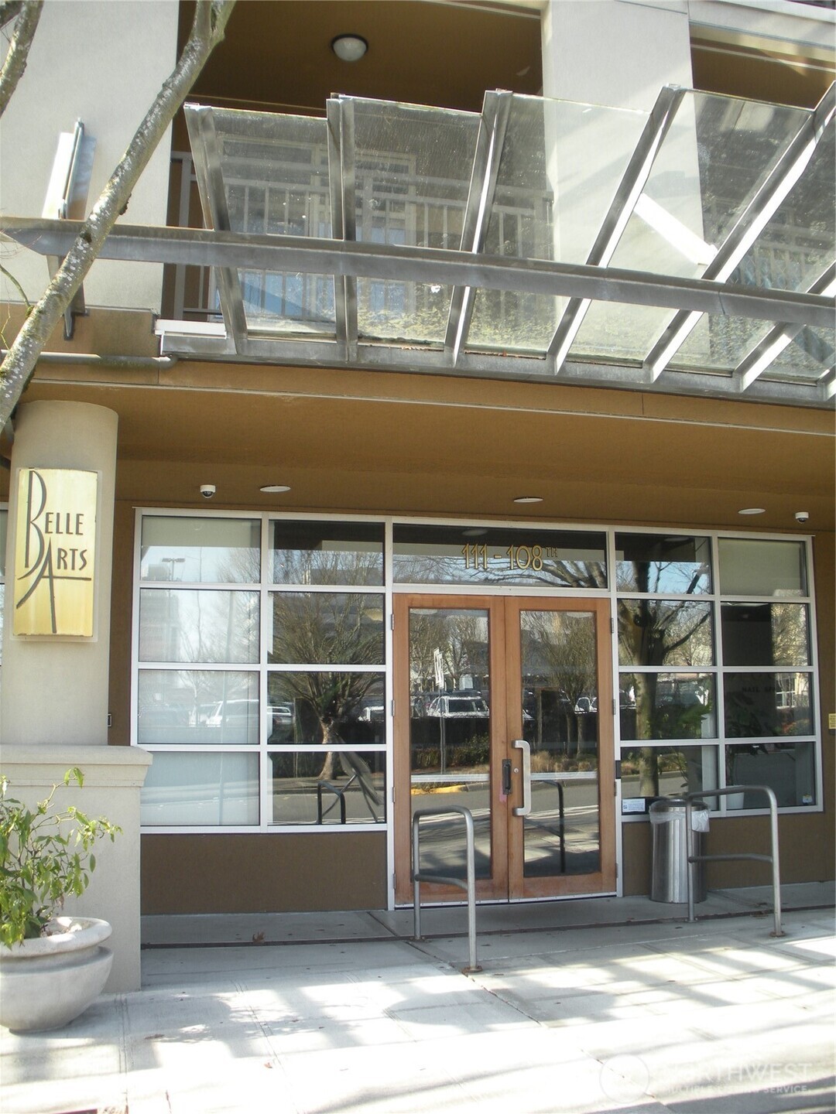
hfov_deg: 40.7
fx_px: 1127
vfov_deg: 52.6
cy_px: 557
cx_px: 418
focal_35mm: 35
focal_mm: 6.3
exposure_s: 1/104
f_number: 3.5
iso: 92
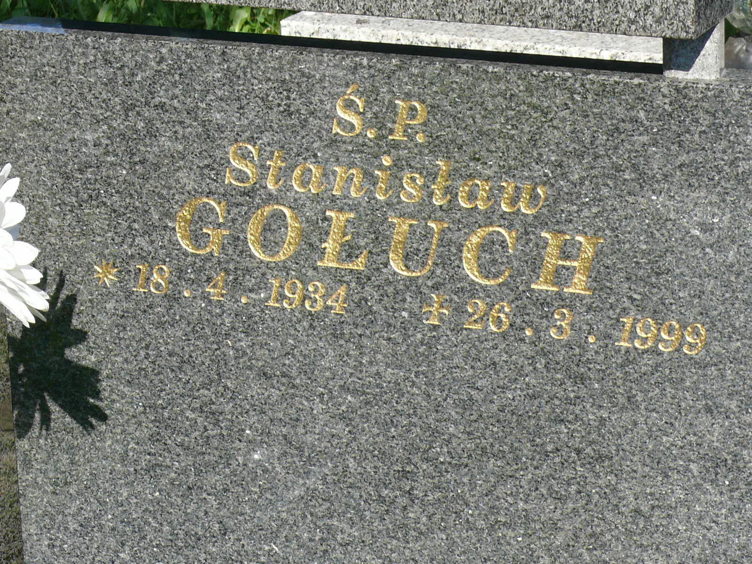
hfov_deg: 14.2
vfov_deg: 10.7
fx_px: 3020
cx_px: 376
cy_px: 282
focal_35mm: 139
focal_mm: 16.5
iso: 100
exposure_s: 1/250
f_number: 5.6
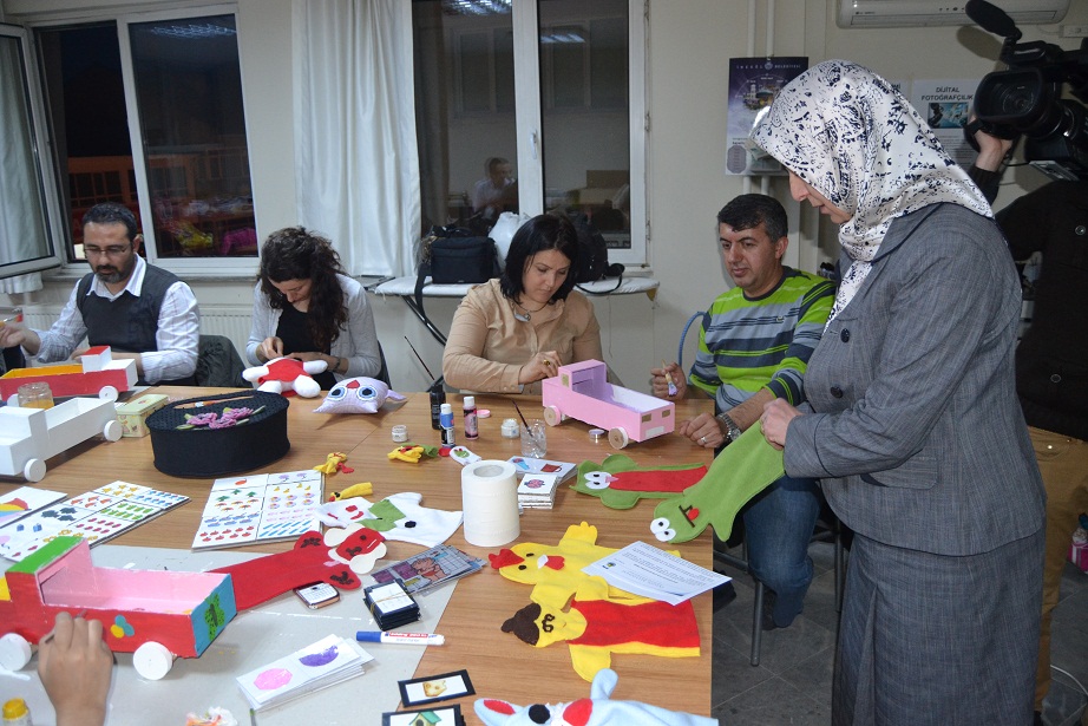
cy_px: 363
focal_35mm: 27
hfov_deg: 67.4
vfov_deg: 47.9
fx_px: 816
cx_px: 544
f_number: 3.5
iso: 1100
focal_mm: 18
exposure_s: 1/60
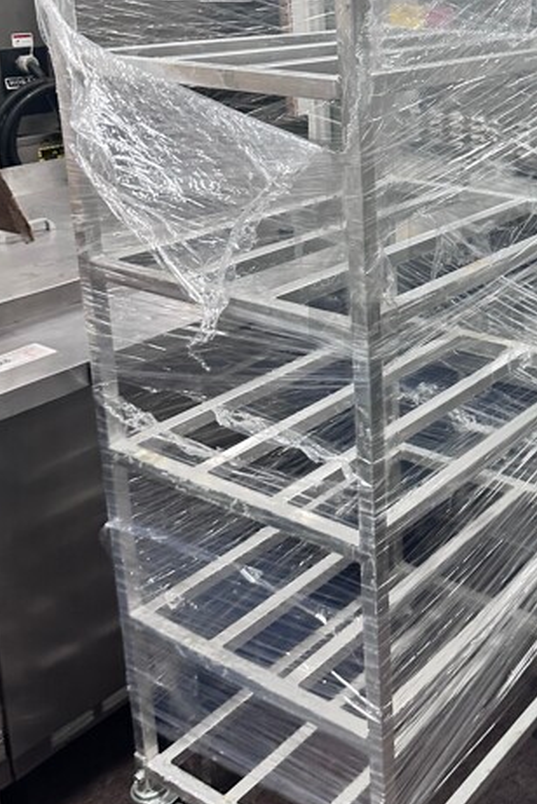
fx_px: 983
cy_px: 249
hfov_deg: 29.1
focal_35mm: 44
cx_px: 504
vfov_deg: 43.6
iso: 200
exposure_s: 1/60
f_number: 1.78
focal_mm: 6.86
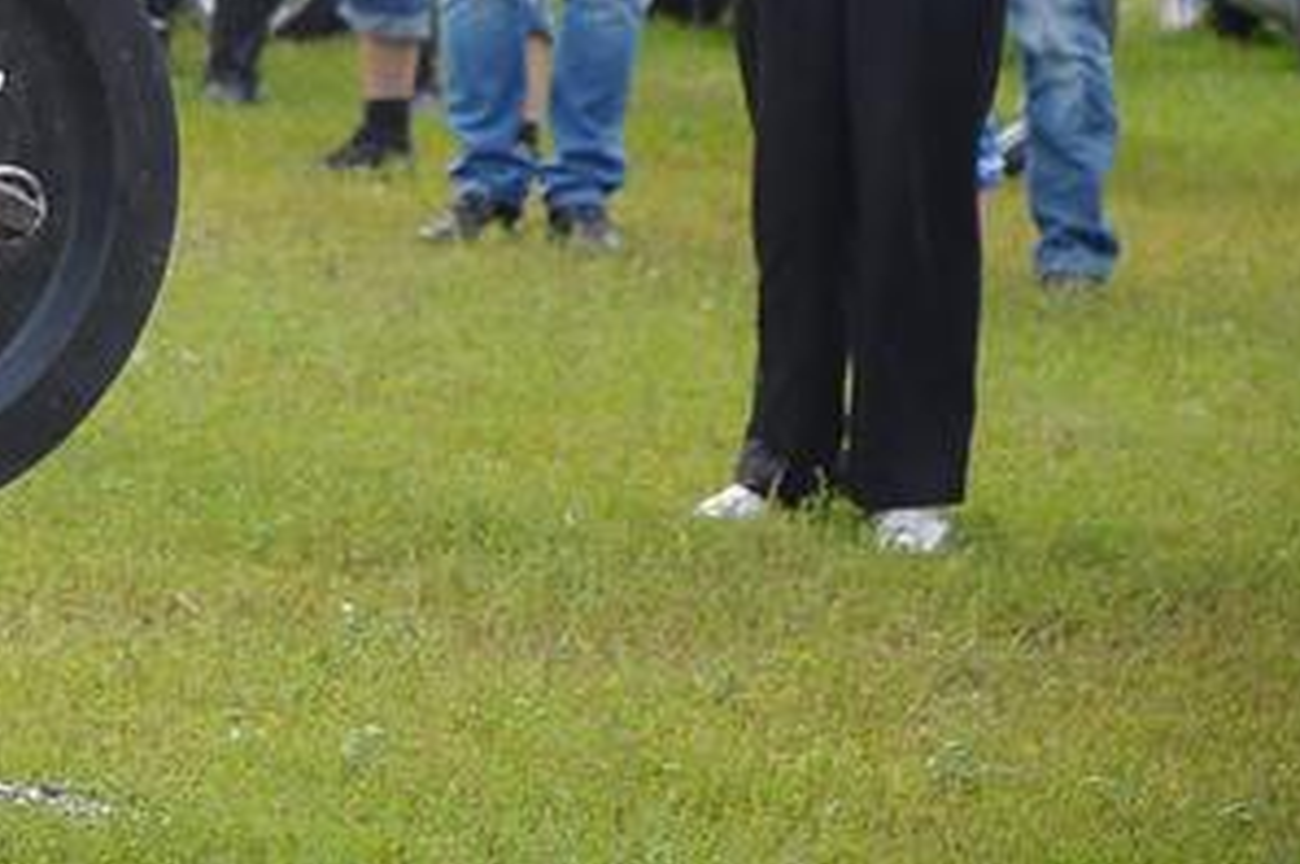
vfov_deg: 4.5
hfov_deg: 6.8
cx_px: -454
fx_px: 10821
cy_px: -343
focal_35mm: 300
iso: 400
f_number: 4.5
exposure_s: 1/250
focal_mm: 70
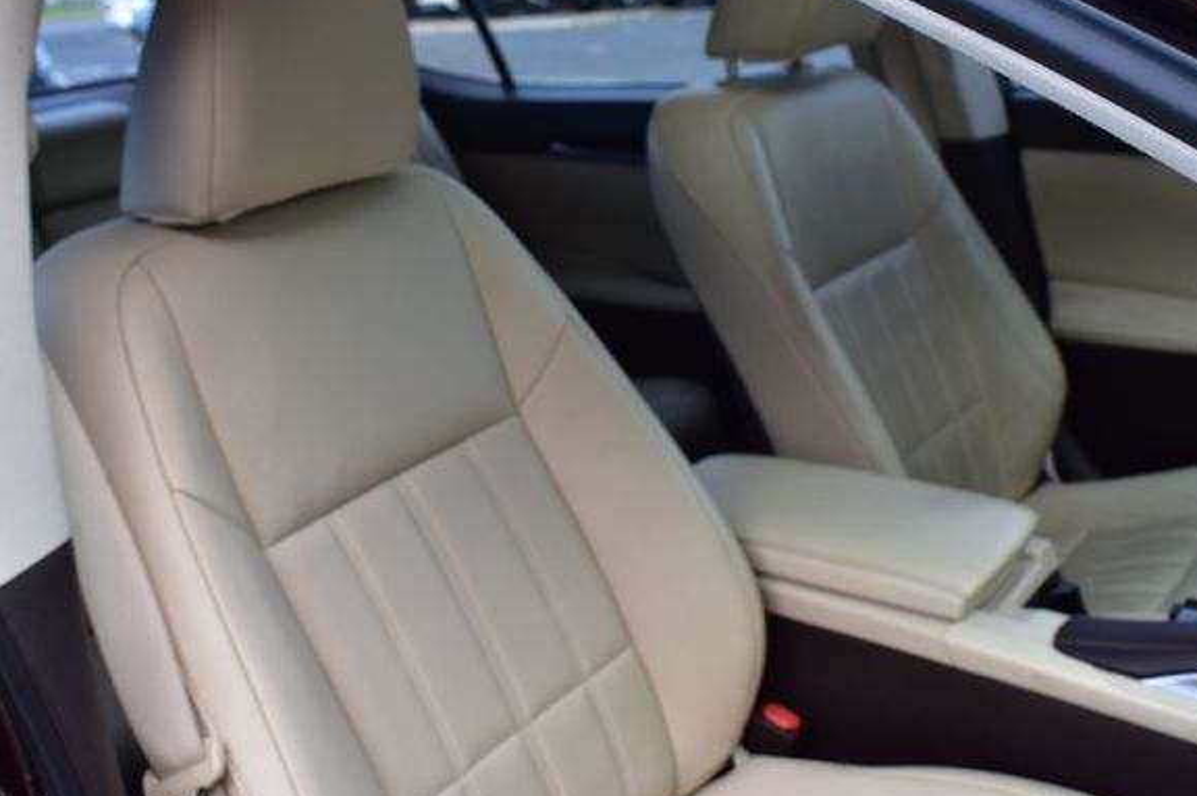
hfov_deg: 48.5
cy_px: 384
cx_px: 596
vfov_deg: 33.3
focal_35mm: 40
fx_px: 1329
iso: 400
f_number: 8
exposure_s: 1/80
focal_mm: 24
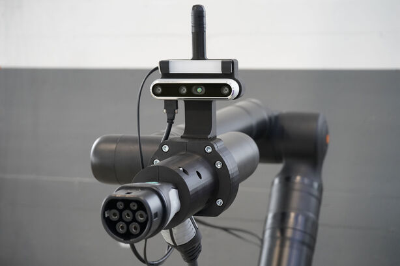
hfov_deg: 28.9
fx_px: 778
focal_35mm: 70
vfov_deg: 19.4
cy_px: 133
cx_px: 200
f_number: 7.1
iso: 3200
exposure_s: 1/160
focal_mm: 70
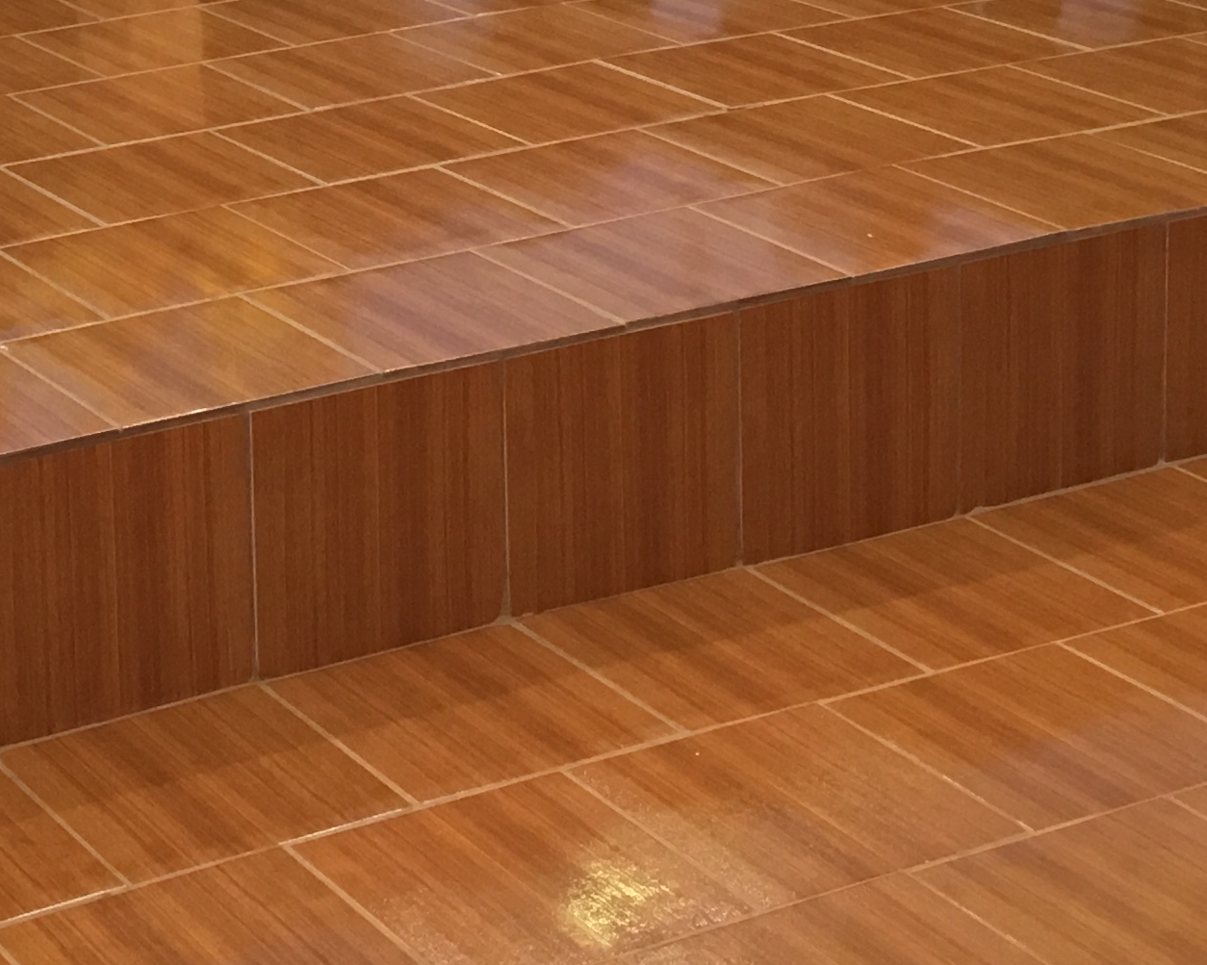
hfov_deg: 20.5
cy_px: -288
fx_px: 3250
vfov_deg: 16.0
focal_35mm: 91
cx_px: 44
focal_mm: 4.15
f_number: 2.2
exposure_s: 1/15
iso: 50
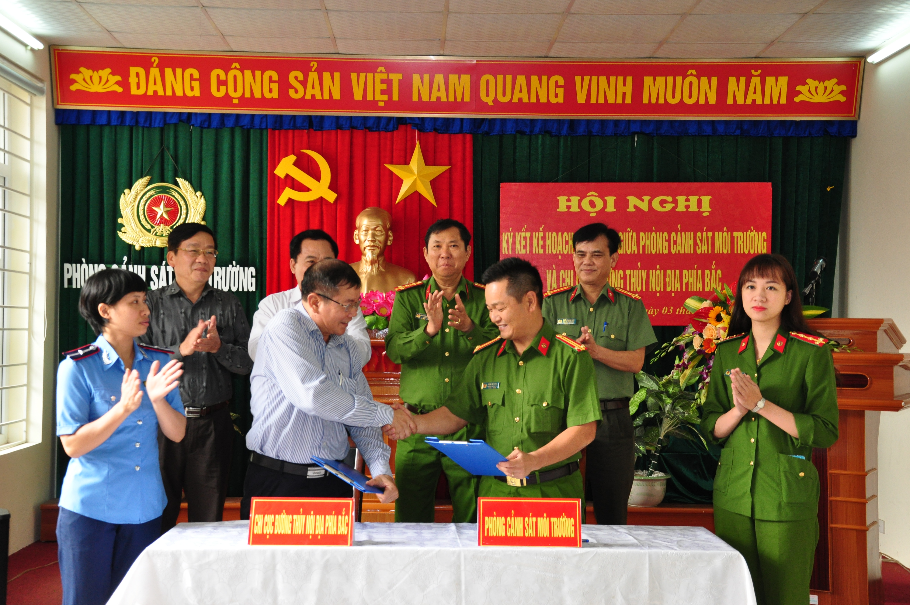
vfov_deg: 26.4
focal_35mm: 51
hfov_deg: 38.9
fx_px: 1288
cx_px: 455
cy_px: 302
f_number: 4.2
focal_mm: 34
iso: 800
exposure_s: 1/125
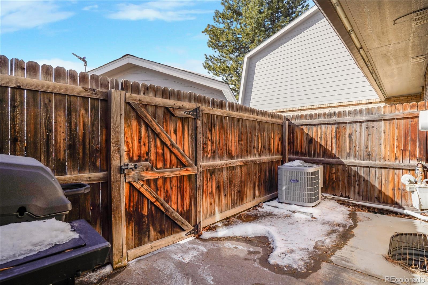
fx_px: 202
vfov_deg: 70.4
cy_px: 142
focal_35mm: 17
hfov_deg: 93.3
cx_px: 214
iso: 320
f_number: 8
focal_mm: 17
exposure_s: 1/320
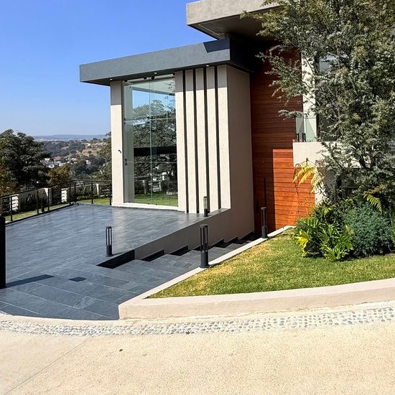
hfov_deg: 58.6
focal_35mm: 27
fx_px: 349
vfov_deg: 57.8
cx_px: 238
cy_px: 132
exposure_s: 1/2237
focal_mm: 2.22
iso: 50
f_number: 2.2
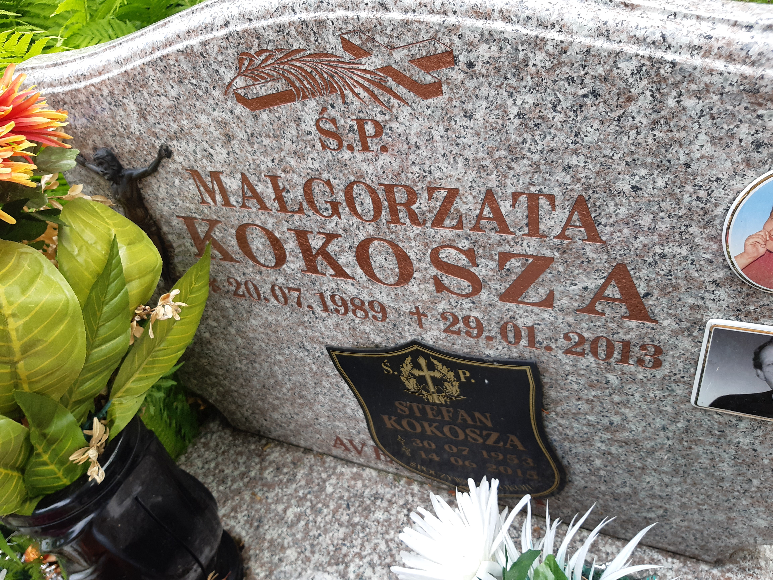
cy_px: 290
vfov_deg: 53.1
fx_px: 581
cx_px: 386
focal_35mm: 26
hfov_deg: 67.3
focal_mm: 3.92
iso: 40
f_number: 1.7
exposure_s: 1/169
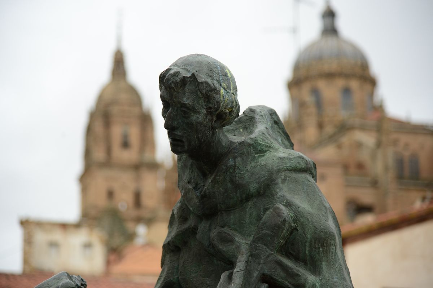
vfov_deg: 12.4
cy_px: 144
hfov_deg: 18.6
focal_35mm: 110
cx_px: 216
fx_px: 1322
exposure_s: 1/3200
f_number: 4
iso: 800
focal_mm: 110
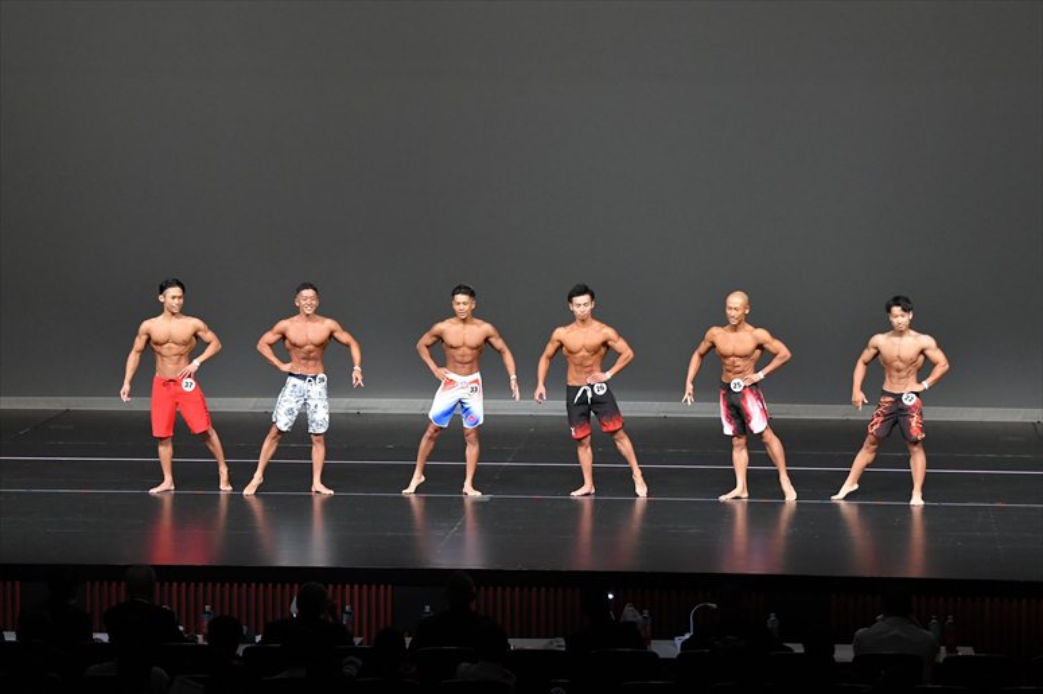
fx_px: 3388
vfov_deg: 11.7
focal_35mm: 117
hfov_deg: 17.5
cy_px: 347
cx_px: 522
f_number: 5.6
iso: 4000
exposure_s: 1/400
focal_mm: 78
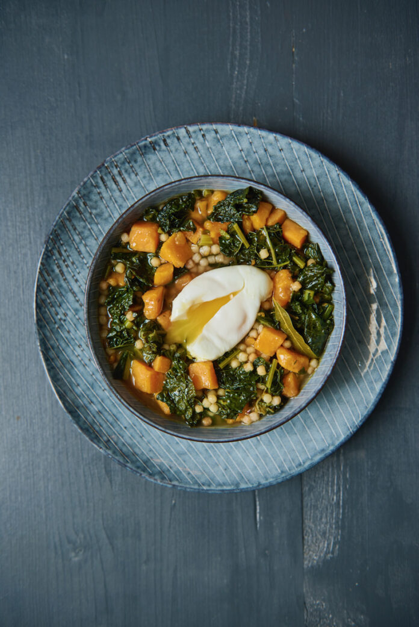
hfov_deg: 35.1
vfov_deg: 50.7
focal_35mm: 38
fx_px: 662
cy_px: 314
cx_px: 210
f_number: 3.5
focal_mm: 38
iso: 320
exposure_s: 1/60
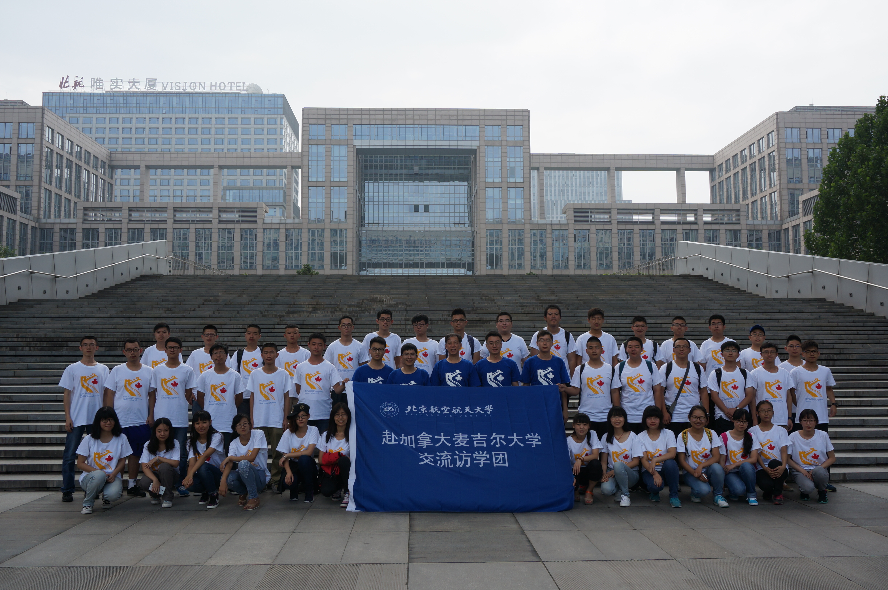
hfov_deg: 59.5
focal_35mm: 32
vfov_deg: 41.6
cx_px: 444
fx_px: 776
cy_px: 295
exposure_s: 1/200
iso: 100
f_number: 8
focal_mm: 21
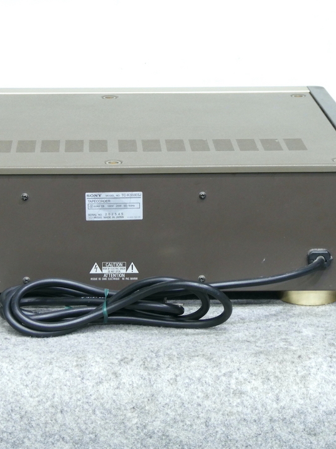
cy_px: 224
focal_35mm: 113
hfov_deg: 13.1
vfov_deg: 17.4
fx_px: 1463
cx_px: 104
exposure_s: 1/8
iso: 200
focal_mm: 15
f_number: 4.8
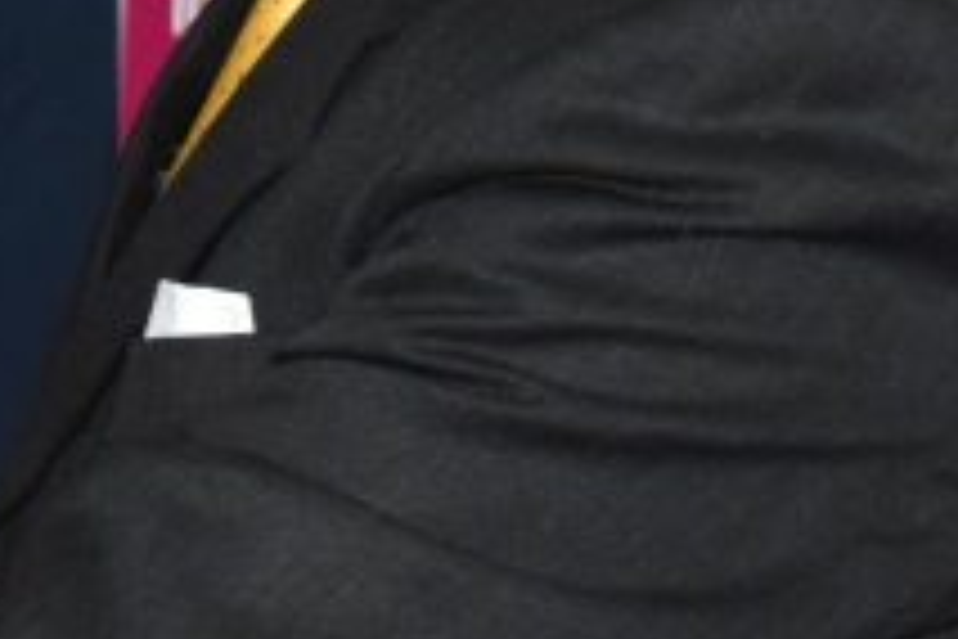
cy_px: -416
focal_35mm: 231
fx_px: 6147
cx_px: -535
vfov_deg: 5.9
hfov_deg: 8.7
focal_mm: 32
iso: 900
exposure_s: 1/60
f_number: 4
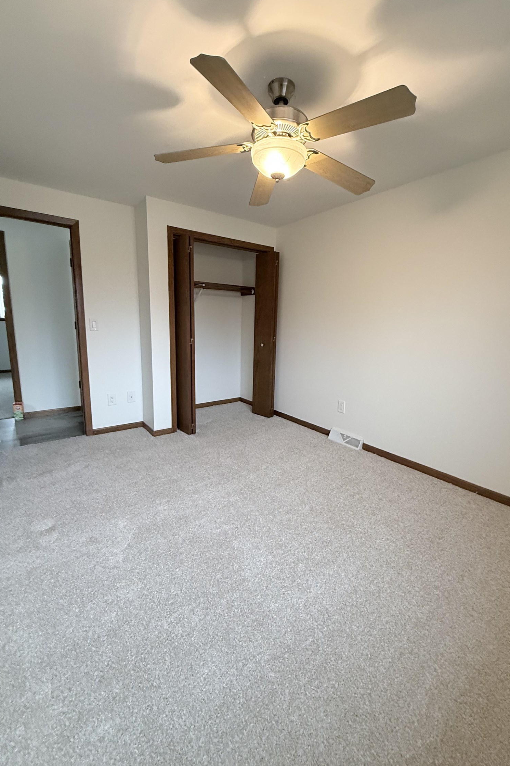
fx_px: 319
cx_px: 261
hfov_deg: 77.3
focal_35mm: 15
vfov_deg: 100.4
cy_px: 379
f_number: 2.2
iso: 400
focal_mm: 2.22
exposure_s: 1/60
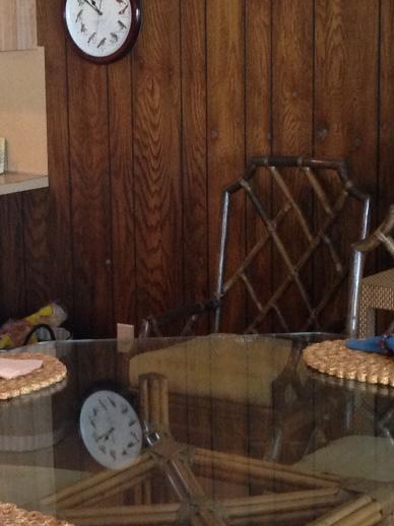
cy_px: 312
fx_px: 1580
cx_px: 211
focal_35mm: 104
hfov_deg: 14.2
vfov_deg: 18.9
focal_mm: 4.12
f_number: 2.4
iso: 200
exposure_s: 1/20
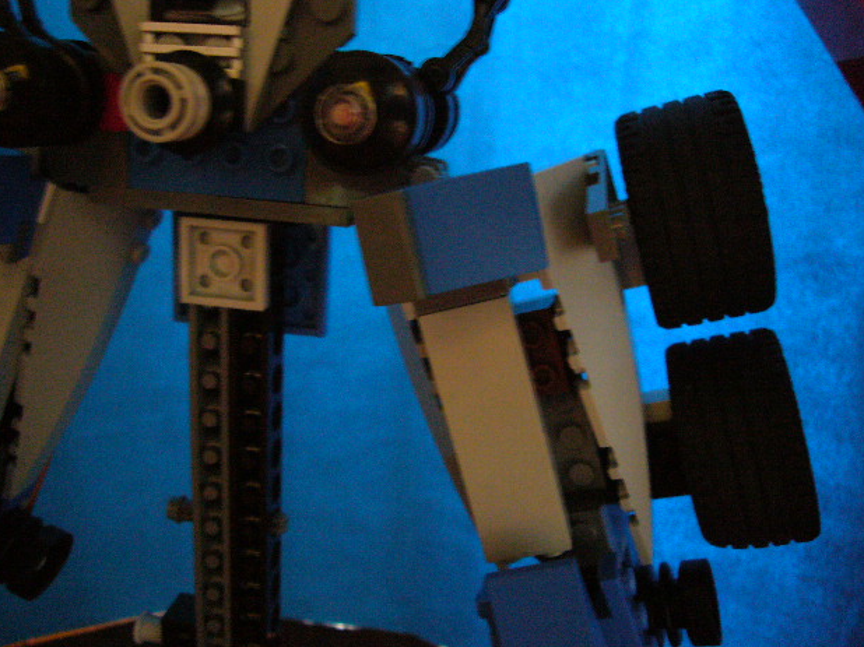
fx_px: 724
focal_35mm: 29
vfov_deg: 48.2
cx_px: 428
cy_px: 314
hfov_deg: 61.7
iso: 400
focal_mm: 4.6
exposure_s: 1/8
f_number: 2.8
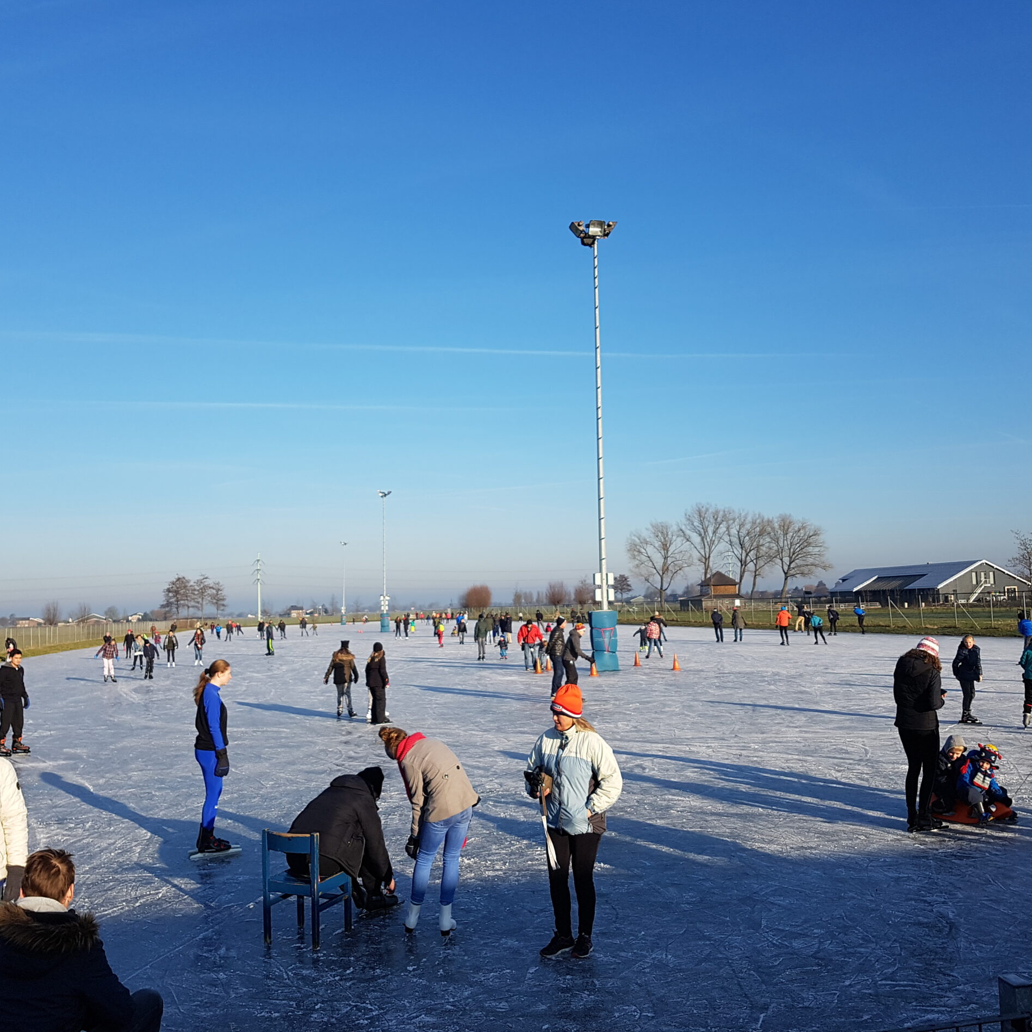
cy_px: 517
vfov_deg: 52.5
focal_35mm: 31
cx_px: 523
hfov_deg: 52.5
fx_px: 1046
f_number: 1.7
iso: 50
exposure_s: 1/2312
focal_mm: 4.2
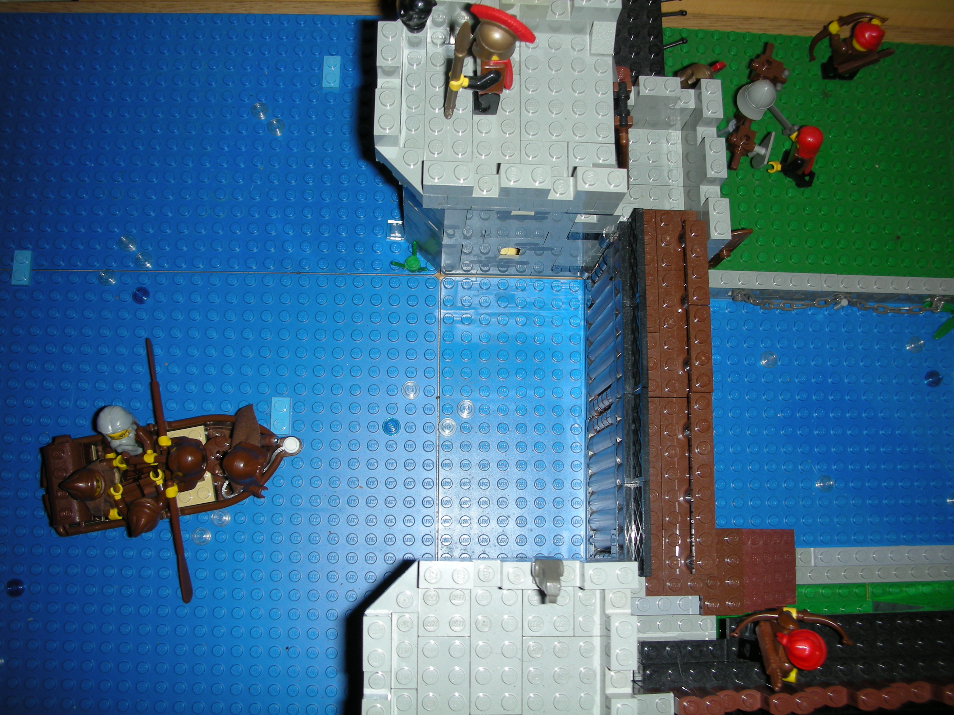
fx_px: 965
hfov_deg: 52.6
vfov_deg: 40.7
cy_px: 358
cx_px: 477
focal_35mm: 35
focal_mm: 5.8
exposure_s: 1/60
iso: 50
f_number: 2.8
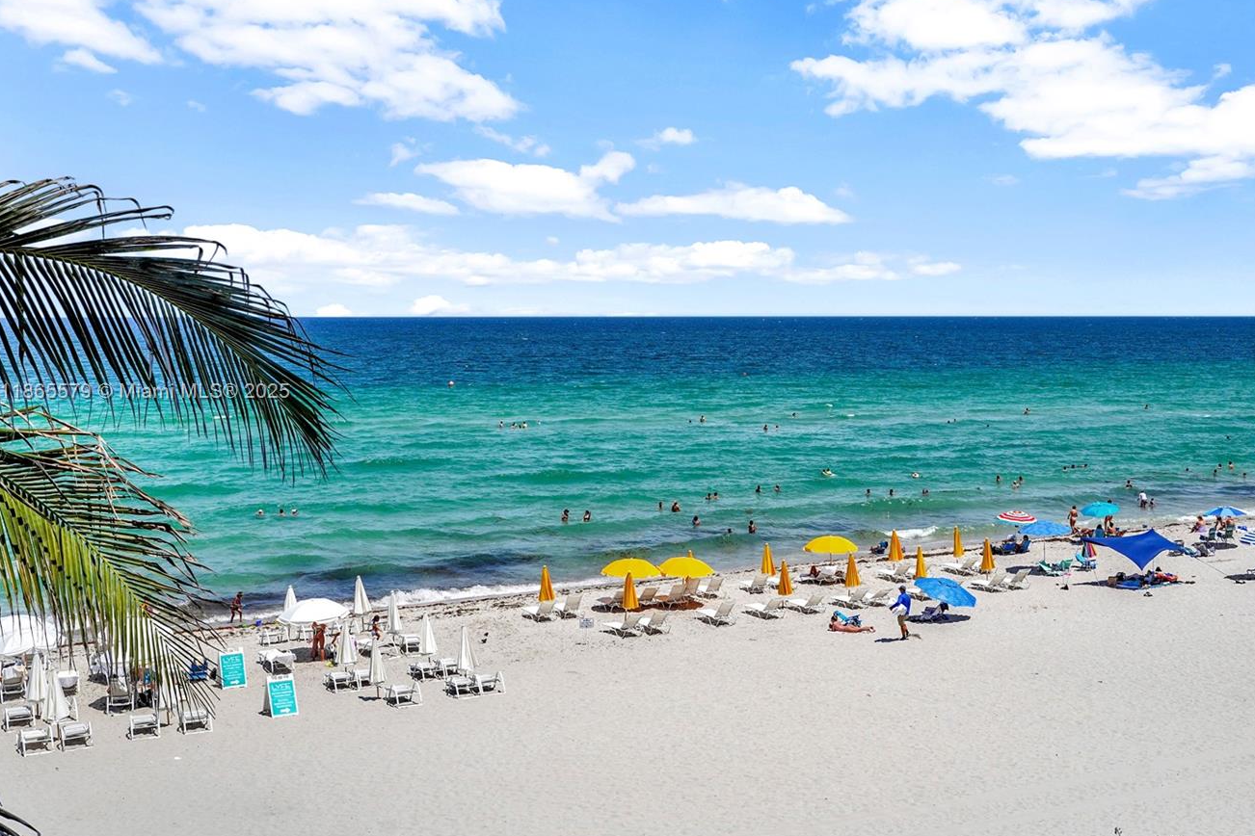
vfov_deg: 31.2
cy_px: 393
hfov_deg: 45.2
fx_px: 1499
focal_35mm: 43
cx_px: 753
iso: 250
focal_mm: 35
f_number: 8
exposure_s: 1/1250
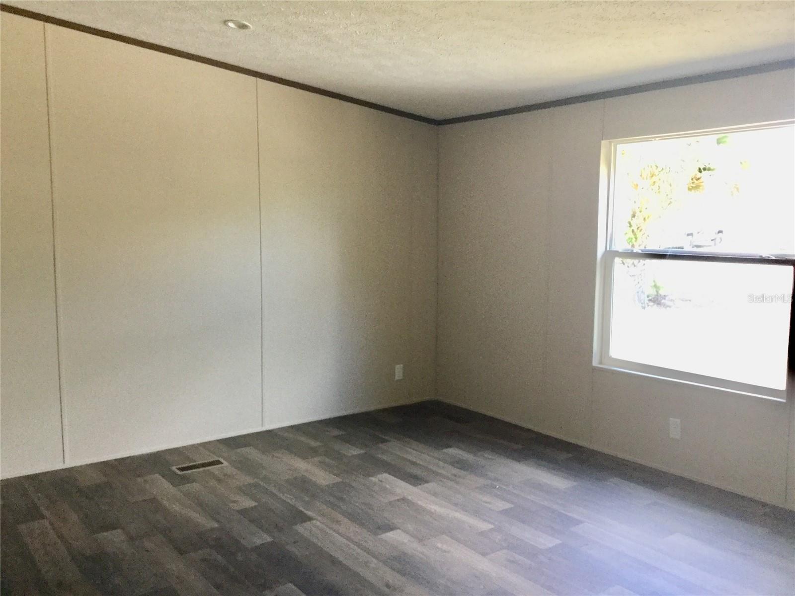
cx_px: 398
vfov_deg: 45.4
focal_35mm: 31
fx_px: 712
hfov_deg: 58.4
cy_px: 298
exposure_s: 1/30
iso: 40
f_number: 2.4
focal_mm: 3.3
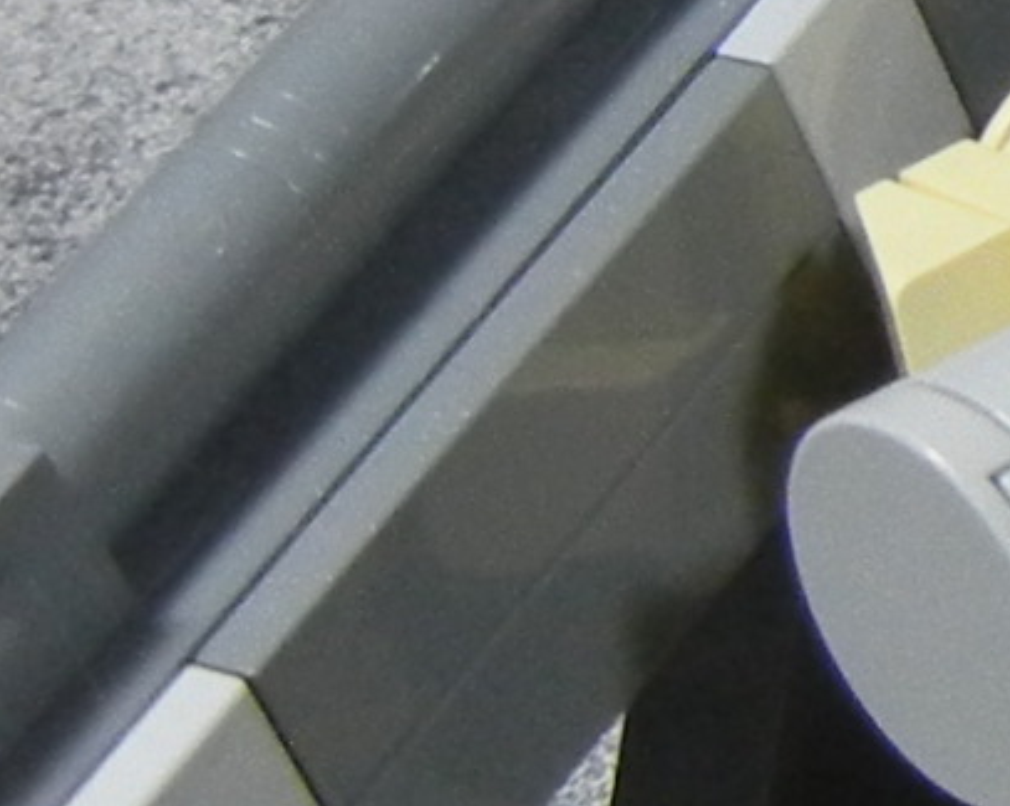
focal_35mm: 235
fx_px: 7020
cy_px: 312
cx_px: 2539
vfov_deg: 6.6
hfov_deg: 7.6
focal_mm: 5.4
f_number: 3.5
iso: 400
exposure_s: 1/73.3
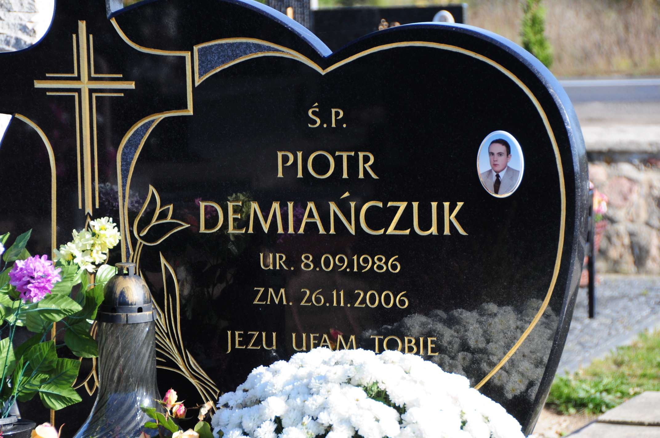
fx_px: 2609
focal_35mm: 142
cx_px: 330
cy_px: 219
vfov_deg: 9.6
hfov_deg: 14.4
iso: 200
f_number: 7.1
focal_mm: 95
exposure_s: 1/320
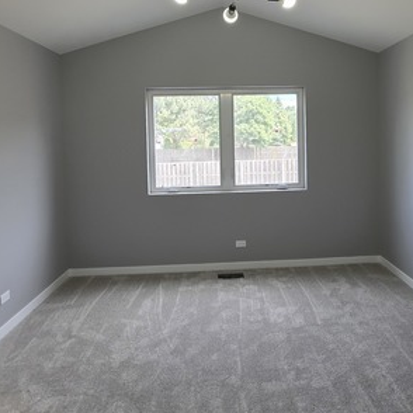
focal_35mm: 25
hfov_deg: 62.5
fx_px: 337
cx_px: 243
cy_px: 155
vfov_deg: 62.1
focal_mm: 2.2
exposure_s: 1/120
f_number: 1.9
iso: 64
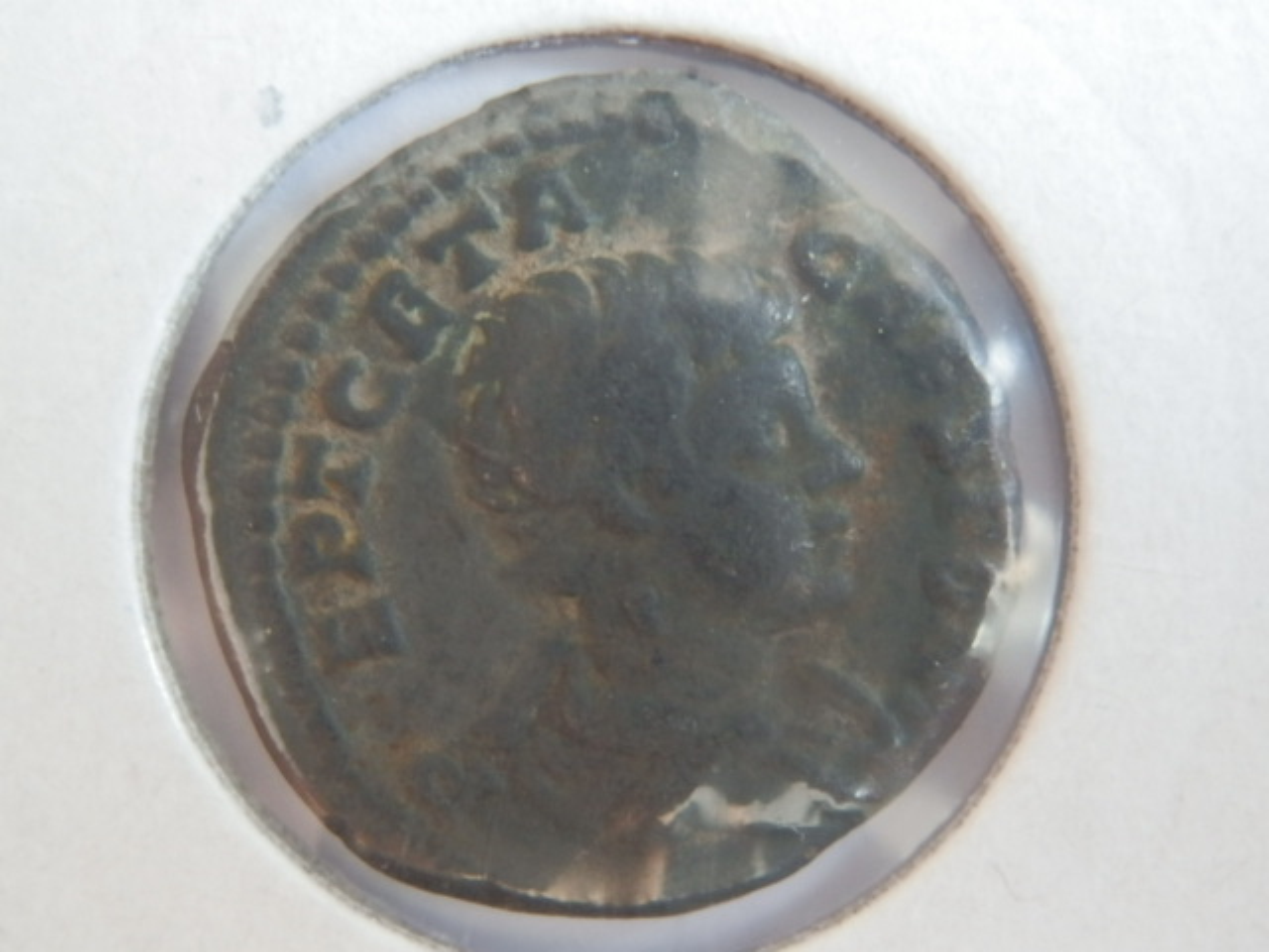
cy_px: 476
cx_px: 634
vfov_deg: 22.3
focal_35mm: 66
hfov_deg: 29.4
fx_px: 2420
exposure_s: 1/6
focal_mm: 11.9
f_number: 4.4
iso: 400
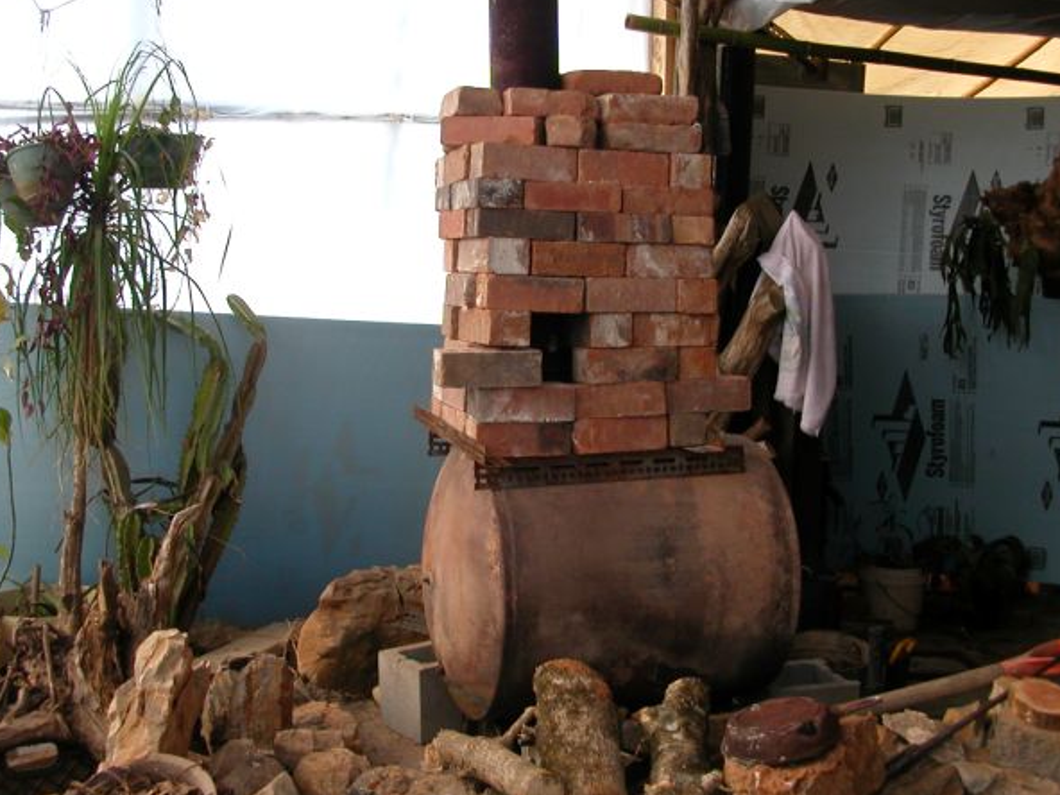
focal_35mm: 40
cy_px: 381
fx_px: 1225
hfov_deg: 46.8
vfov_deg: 36.0
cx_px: 532
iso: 100
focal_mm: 5.6
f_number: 2.7
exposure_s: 1/140
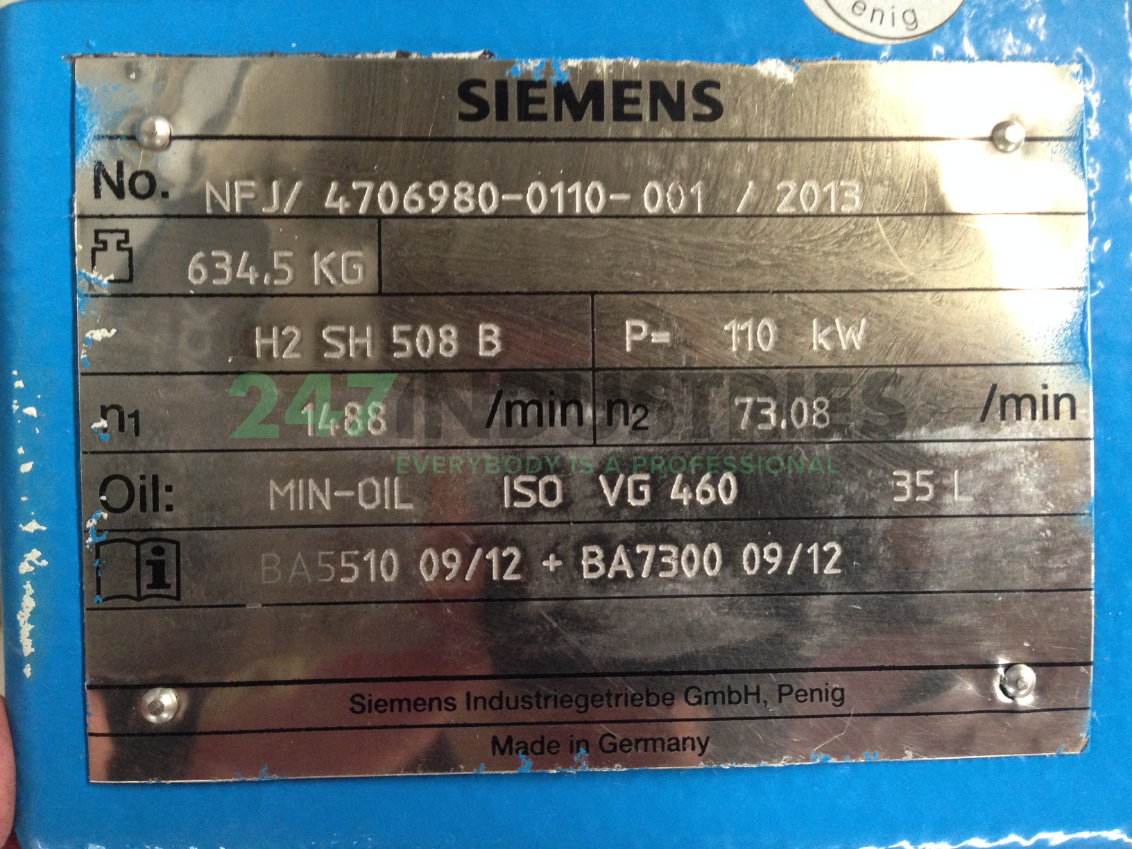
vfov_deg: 42.9
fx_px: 1079
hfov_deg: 55.4
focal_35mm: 33
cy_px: 424
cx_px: 566
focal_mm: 4.12
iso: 250
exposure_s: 1/20
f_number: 2.4
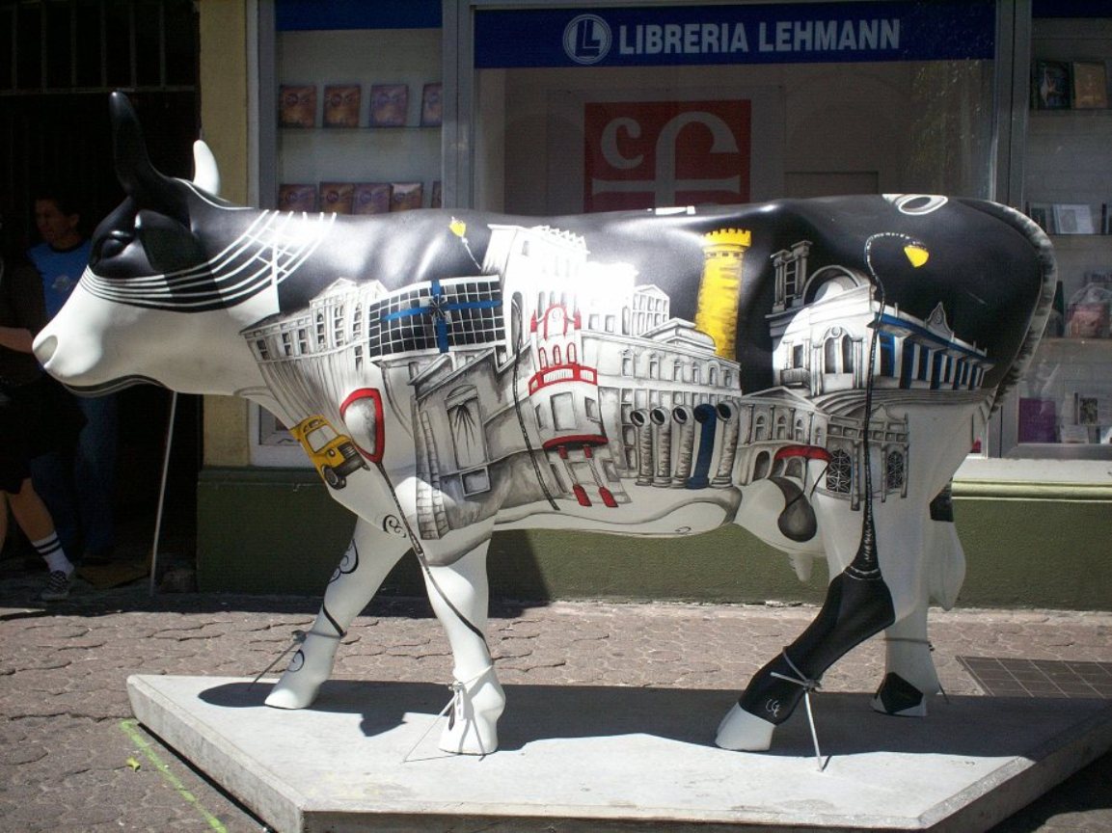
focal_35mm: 36
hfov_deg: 51.4
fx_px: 1156
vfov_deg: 39.6
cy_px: 416
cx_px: 556
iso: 100
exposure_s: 1/499
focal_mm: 6
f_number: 4.5
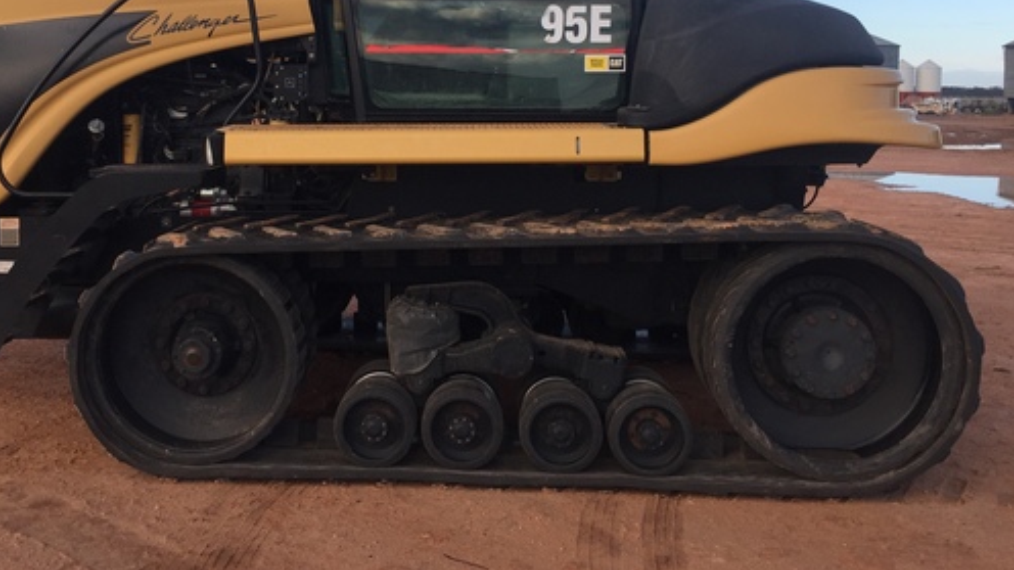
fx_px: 1129
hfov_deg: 48.2
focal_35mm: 42
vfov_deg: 27.9
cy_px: 130
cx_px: 425
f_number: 2.2
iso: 32
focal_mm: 4.15
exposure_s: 1/791
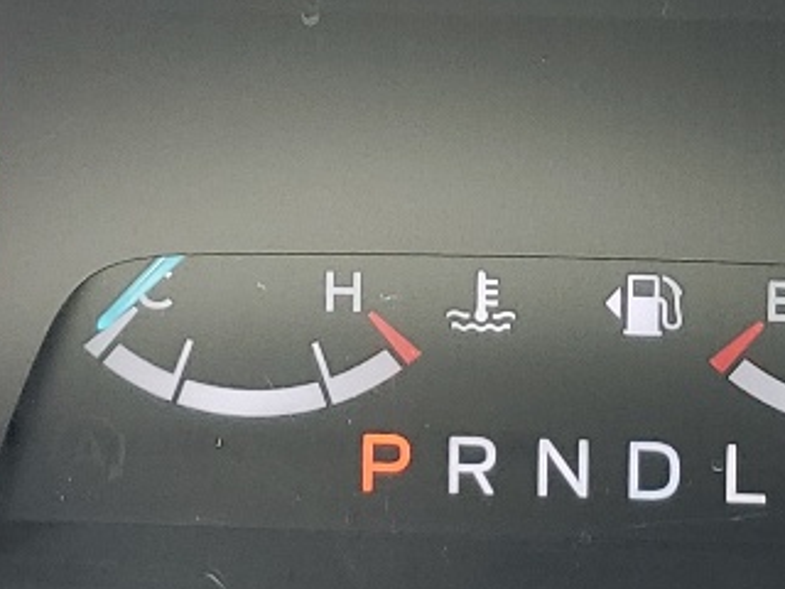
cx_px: 488
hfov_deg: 15.2
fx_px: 2948
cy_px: -125
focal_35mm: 130
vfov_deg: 11.2
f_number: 1.5
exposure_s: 1/135
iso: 50
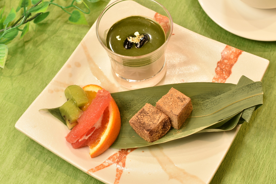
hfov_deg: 32.8
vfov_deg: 22.3
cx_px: 164
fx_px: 468
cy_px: 77
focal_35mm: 61
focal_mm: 50
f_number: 8
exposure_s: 1/10
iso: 100
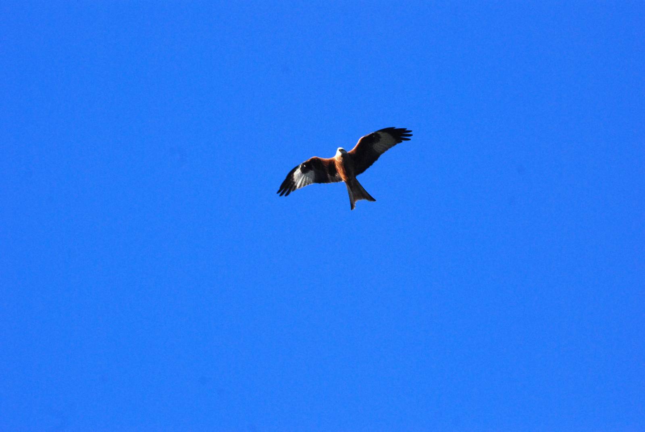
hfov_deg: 11.4
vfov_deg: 7.7
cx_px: 322
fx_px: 3229
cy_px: 216
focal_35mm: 180
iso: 1000
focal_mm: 120
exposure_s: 1/1000
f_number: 8
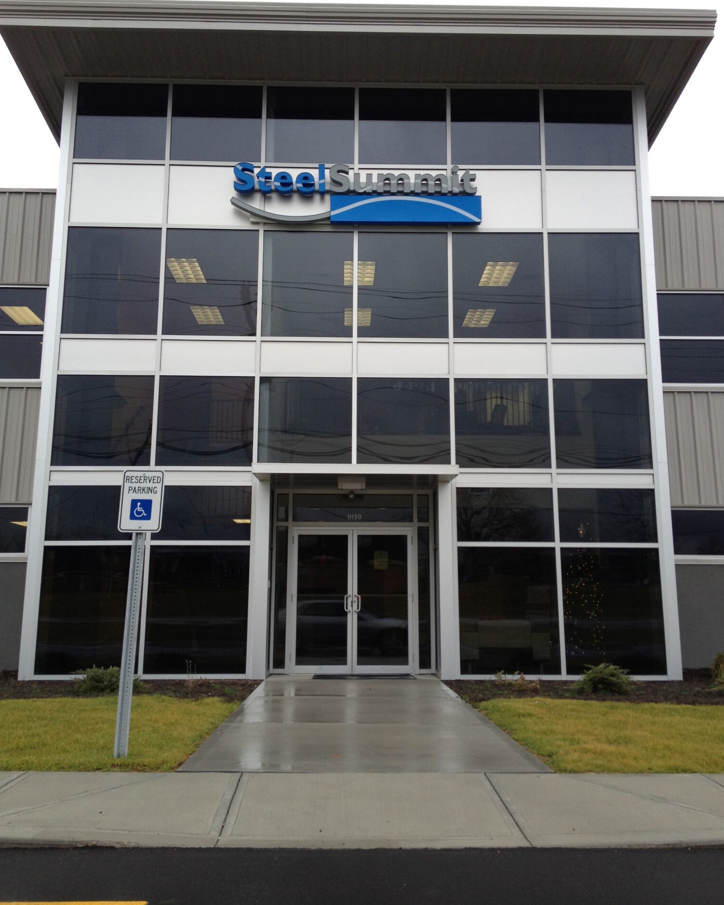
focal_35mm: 37
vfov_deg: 49.0
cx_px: 362
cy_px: 423
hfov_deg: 40.1
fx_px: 991
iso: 50
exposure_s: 1/214
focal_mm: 4.28
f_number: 2.4
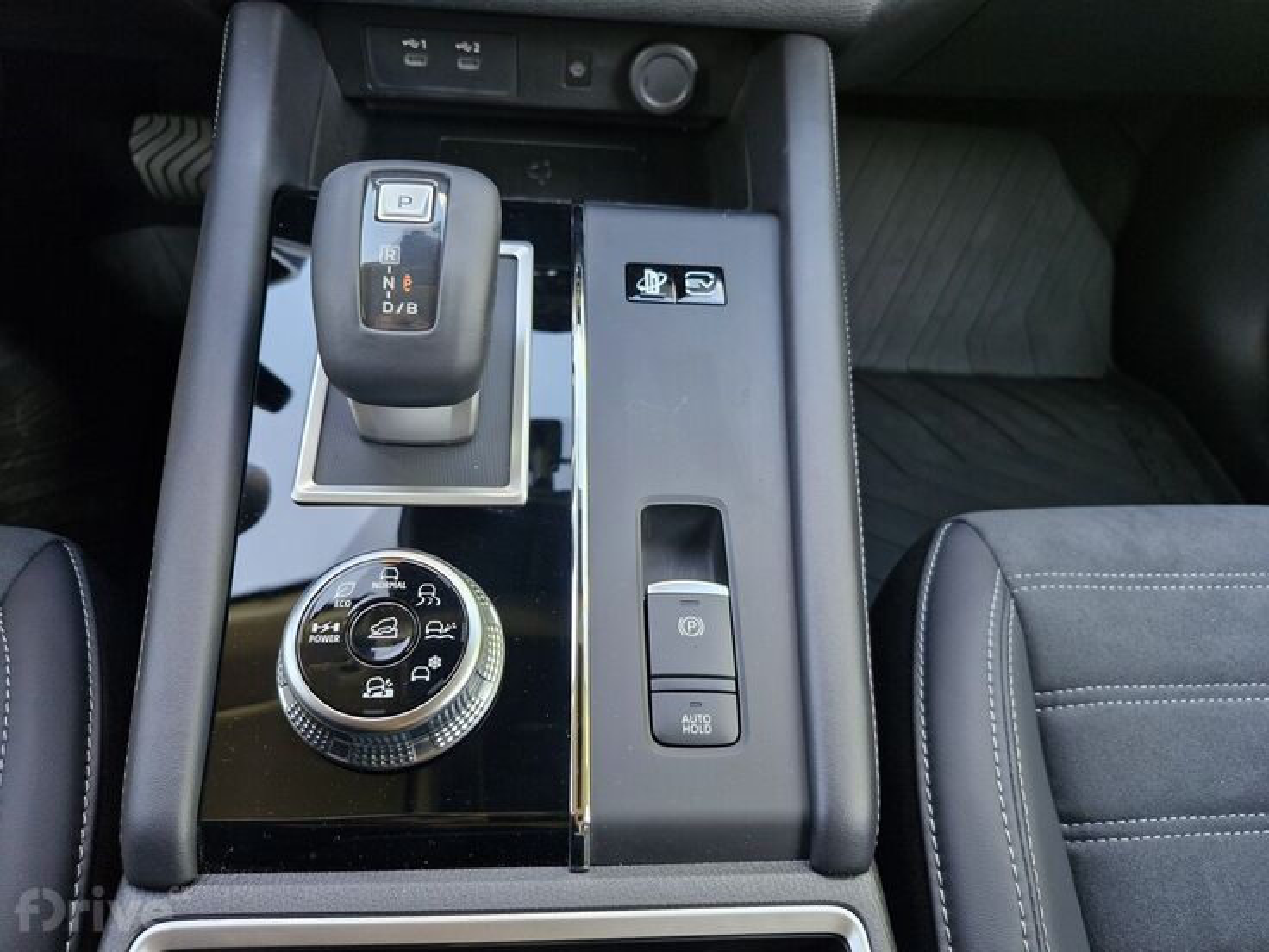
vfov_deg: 58.9
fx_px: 843
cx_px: 634
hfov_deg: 73.9
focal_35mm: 23
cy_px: 476
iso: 250
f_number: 1.8
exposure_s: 1/100
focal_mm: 5.54
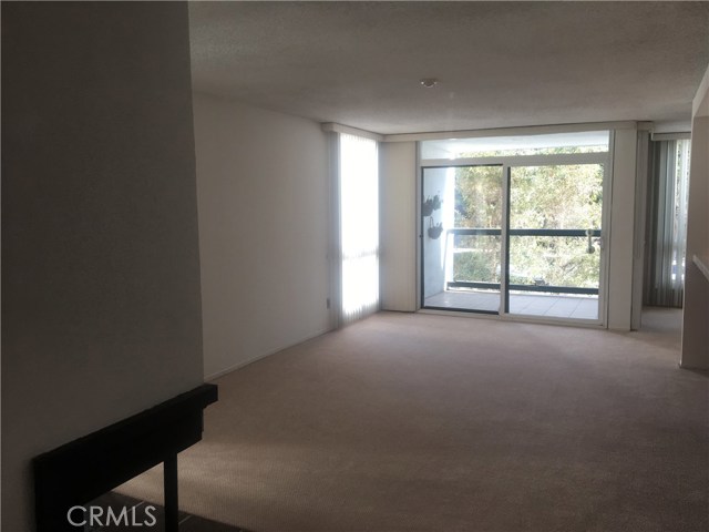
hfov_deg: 61.7
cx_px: 354
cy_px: 266
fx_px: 594
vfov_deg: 48.2
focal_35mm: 29
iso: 32
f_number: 2.2
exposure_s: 1/60
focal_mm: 4.15
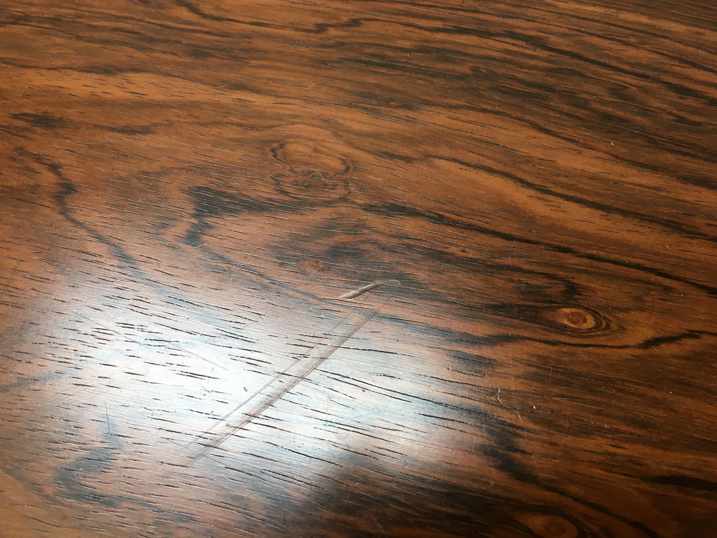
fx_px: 601
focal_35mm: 29
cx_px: 358
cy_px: 269
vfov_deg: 48.2
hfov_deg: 61.7
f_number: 2.2
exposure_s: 1/33
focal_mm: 4.15
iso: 32
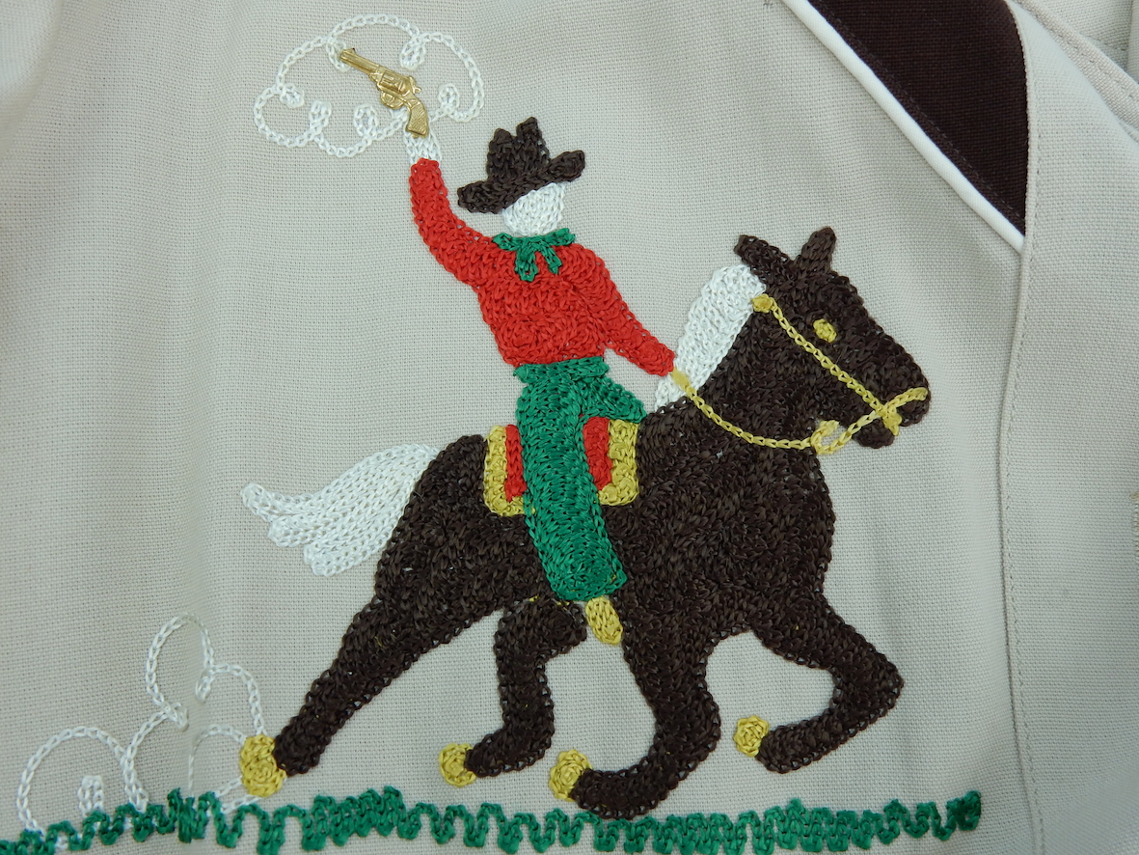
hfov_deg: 51.3
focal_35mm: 36
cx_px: 570
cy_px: 428
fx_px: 1185
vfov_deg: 39.7
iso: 125
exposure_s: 1/80
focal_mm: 6.4
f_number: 4
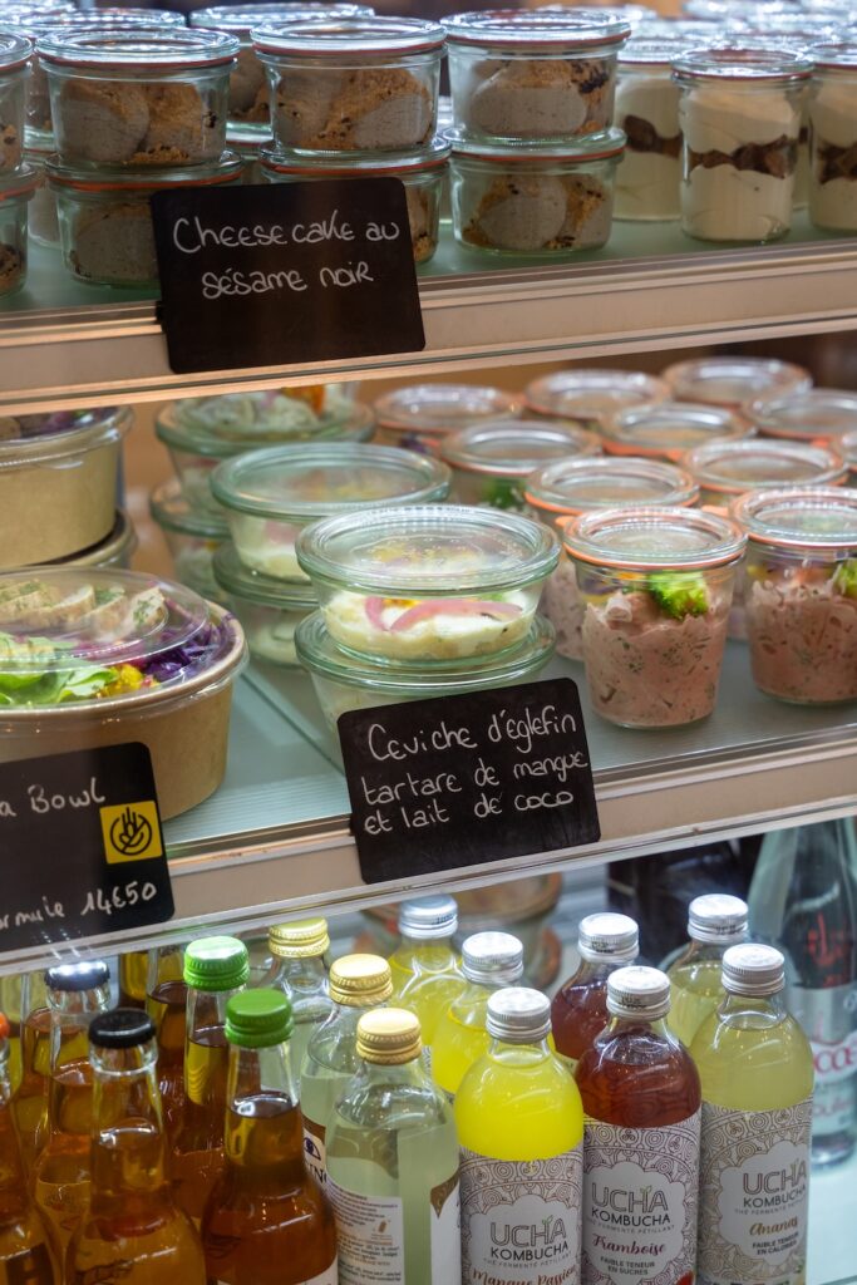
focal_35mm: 70
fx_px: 2499
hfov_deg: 19.5
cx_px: 428
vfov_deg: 28.8
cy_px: 642
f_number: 4
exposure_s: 1/50
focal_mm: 70
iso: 800
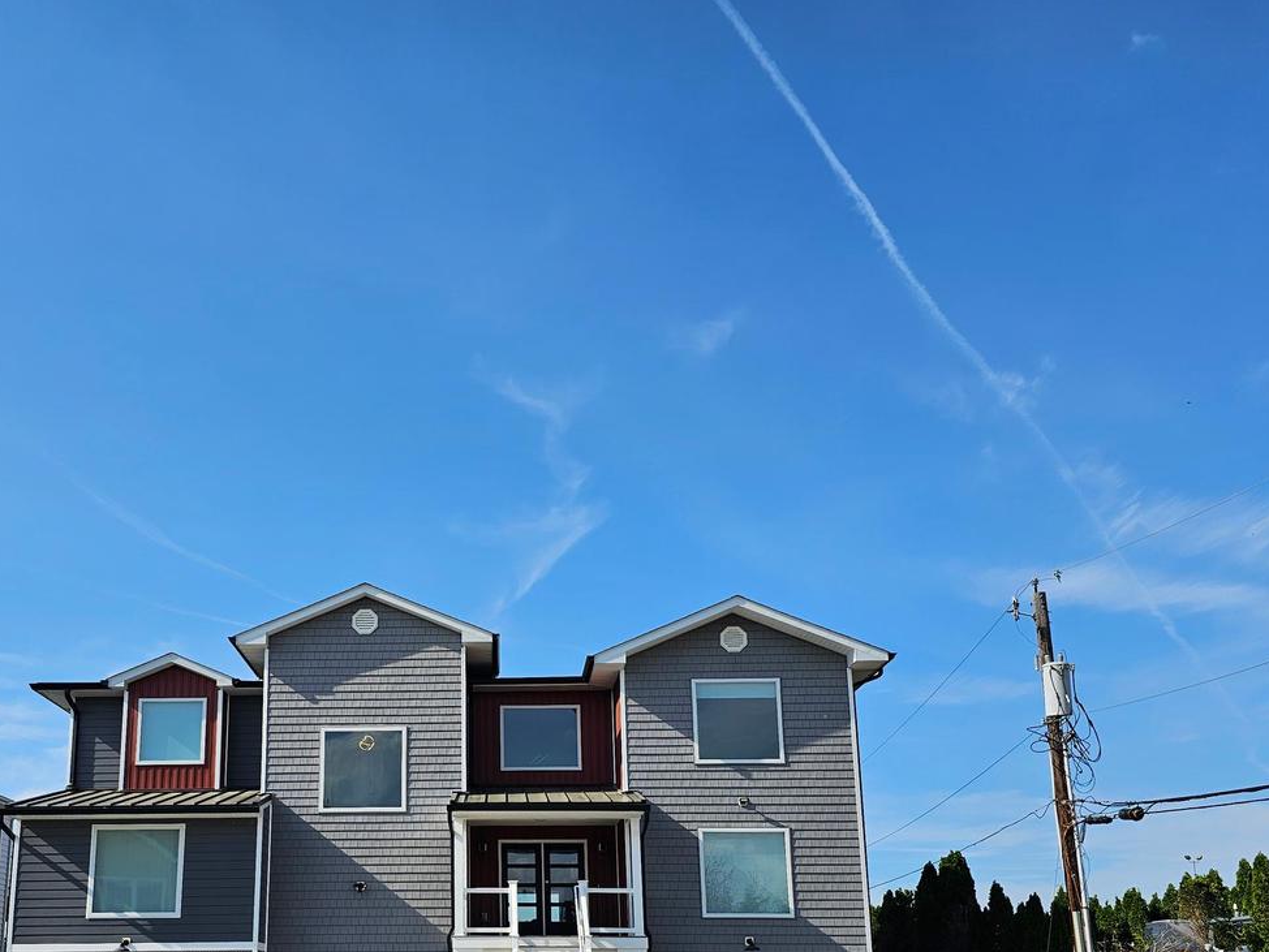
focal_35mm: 34
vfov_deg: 40.8
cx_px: 449
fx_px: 1247
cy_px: 699
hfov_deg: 53.1
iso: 16
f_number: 1.7
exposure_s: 1/1468
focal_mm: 6.3
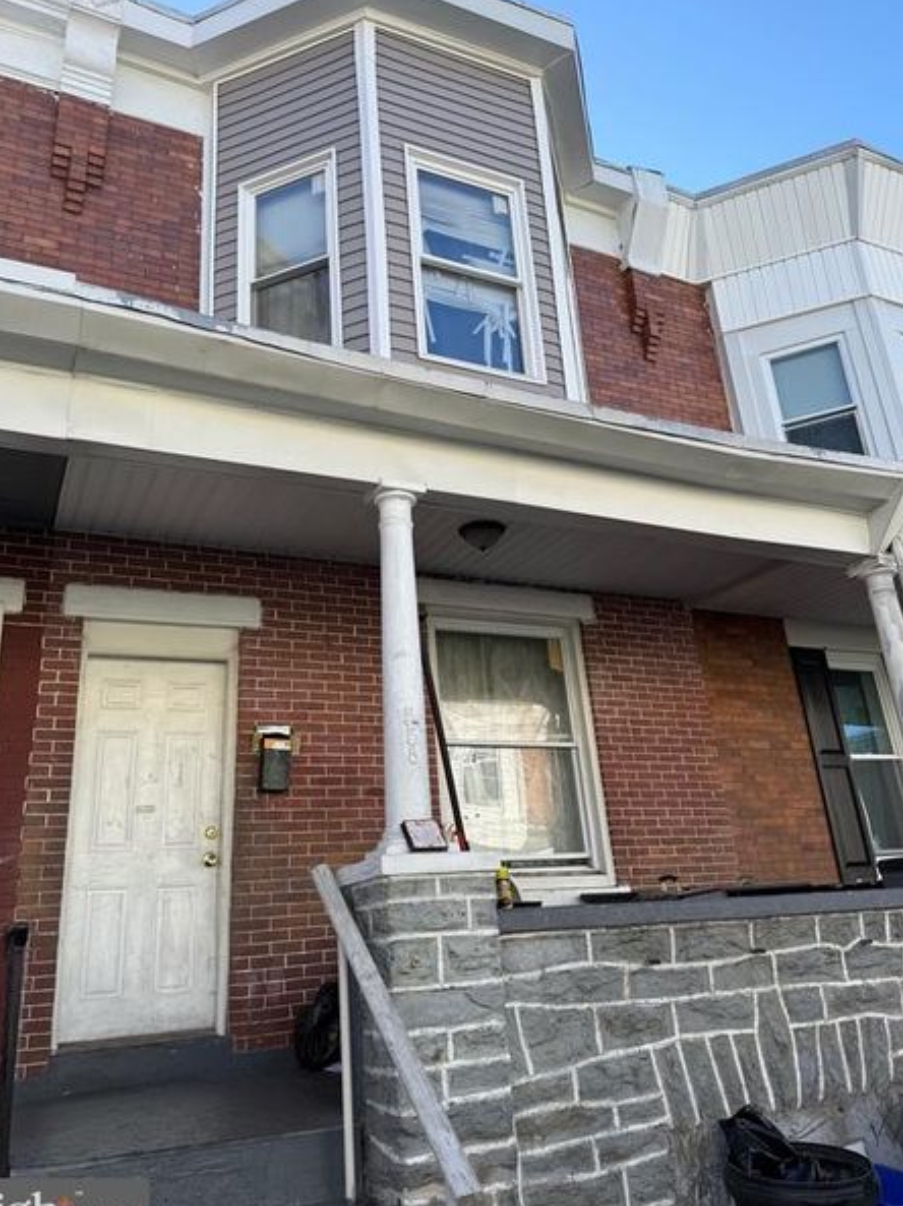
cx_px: 437
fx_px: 940
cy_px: 572
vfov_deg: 65.3
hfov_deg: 51.3
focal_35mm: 27
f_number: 1.78
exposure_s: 1/1493
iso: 80
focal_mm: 6.76
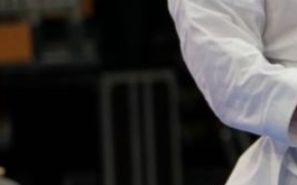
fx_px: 5603
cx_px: 881
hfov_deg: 3.0
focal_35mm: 693
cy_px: 121
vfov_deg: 1.9
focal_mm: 100
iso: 640
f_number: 2.8
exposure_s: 1/500
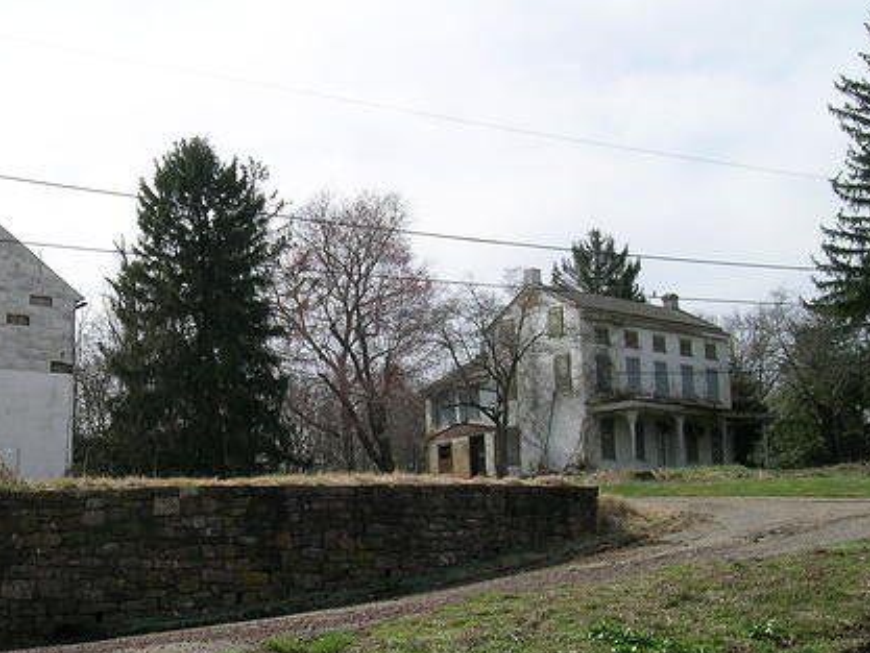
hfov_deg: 43.4
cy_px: 398
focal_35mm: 43
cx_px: 313
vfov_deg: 33.5
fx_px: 1081
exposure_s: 1/239
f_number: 7.1
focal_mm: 5.8
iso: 50
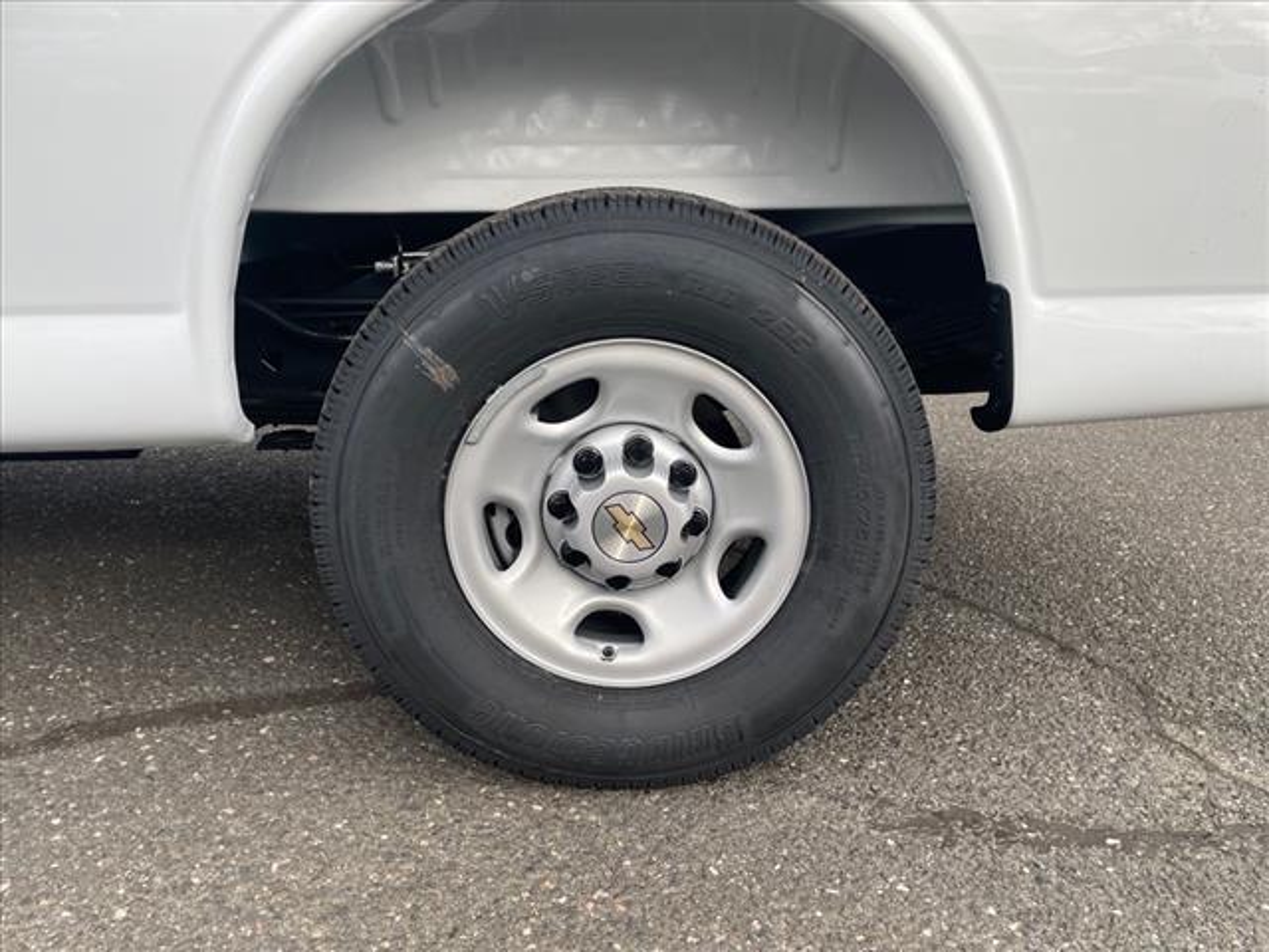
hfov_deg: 67.3
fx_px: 953
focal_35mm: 26
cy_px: 476
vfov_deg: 53.1
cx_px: 634
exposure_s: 1/361
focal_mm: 4.2
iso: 32
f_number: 1.6
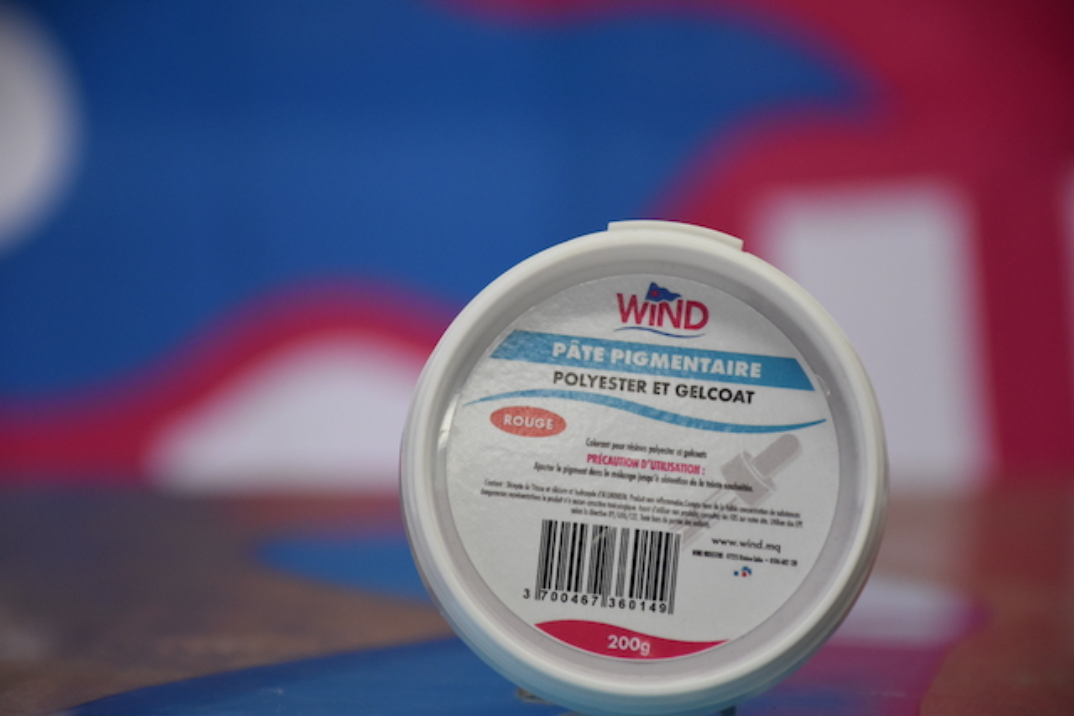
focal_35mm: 210
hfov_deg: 9.8
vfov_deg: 6.5
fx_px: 6266
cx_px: 537
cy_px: 358
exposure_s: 1/125
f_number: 5.6
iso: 1250
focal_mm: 140
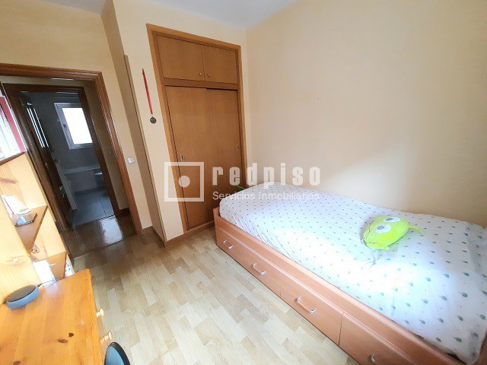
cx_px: 244
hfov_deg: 106.2
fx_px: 183
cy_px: 182
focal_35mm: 13
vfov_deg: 89.9
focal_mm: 1.74
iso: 320
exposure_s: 1/25
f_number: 2.2
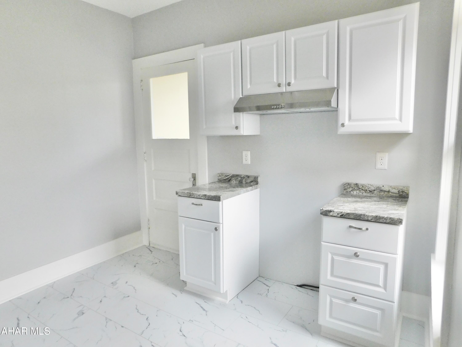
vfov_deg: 58.9
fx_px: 307
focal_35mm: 23
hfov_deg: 73.9
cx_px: 231
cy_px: 174
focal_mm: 4
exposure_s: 1/200
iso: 400
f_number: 3
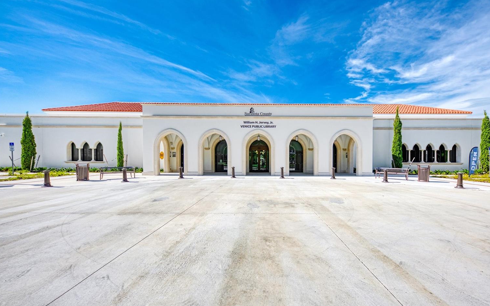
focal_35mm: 13
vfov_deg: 82.7
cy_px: 166
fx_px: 174
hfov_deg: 109.3
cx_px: 258
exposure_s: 1/250
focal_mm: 12
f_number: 7.1
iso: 250
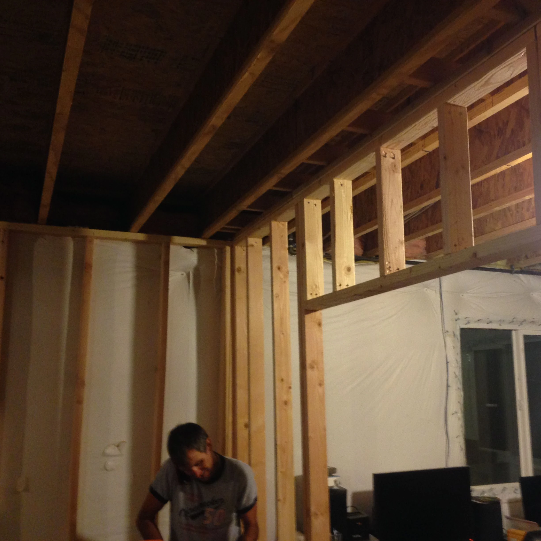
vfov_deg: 42.8
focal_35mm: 39
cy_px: 270
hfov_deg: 42.3
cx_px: 357
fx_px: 690
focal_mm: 4.12
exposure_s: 1/20
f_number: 2.4
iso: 250
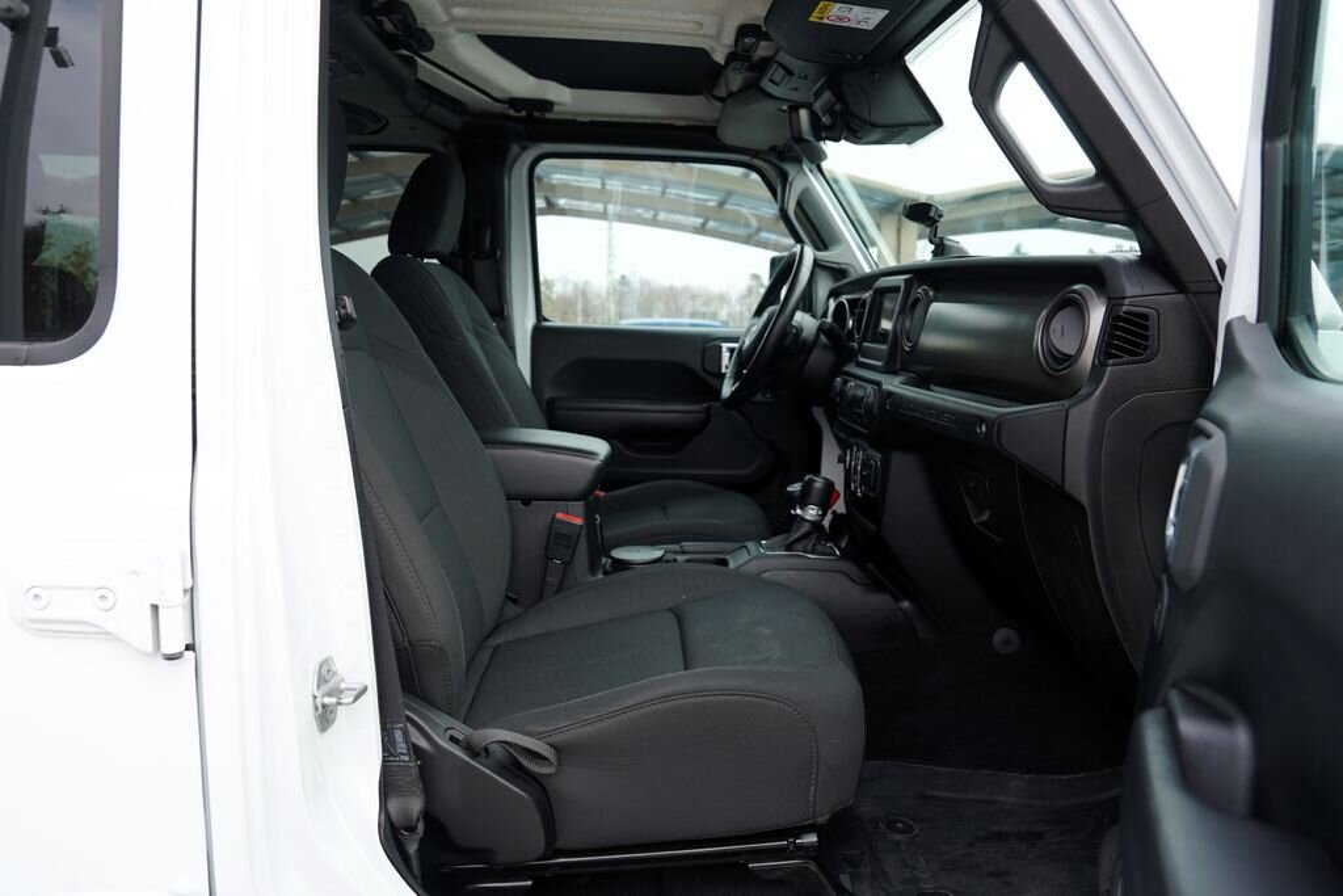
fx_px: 895
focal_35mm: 24
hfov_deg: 73.7
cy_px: 448
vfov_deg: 53.1
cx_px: 672
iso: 100
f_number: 5
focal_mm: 24
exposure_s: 1/100
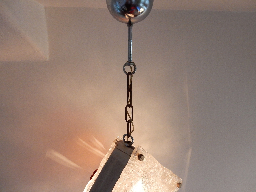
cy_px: 96
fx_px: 185
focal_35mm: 25
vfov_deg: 54.9
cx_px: 128
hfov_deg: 69.4
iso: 400
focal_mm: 4.5
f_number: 3.7
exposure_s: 1/30
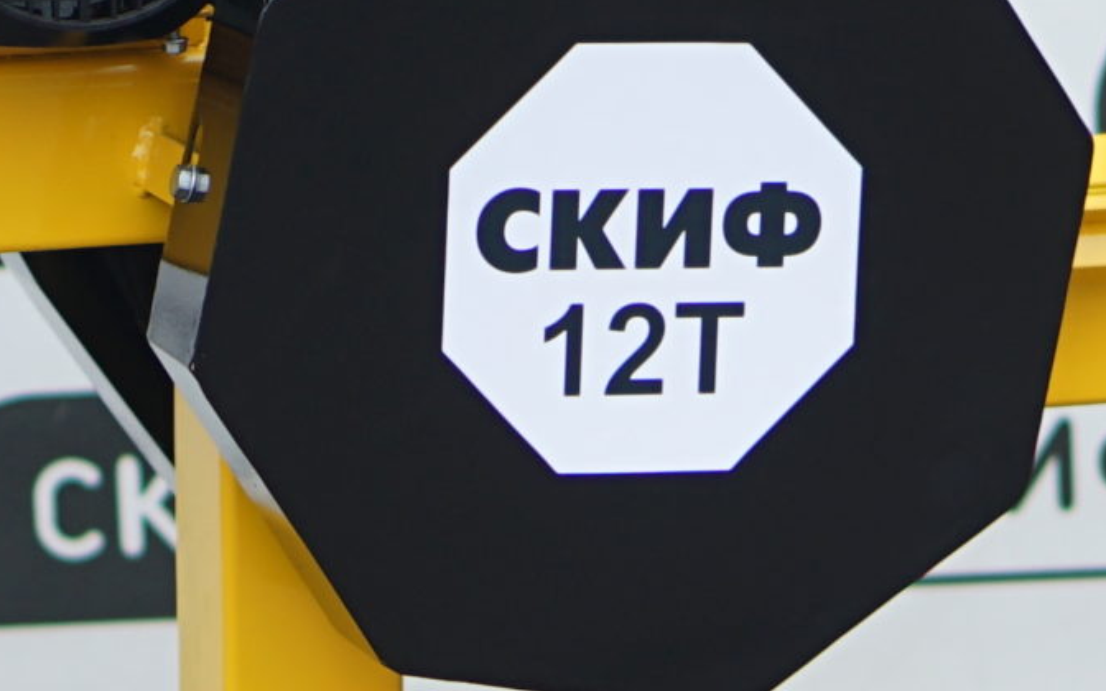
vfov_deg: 4.5
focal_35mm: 291
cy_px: 582
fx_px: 8771
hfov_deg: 7.2
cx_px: 795
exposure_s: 1/1600
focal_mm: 50
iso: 200
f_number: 1.8
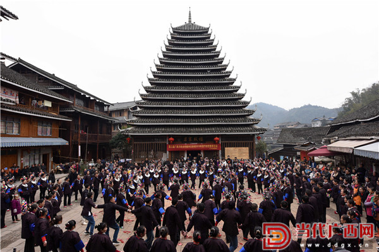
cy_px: 126
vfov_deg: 67.4
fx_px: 189
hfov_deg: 90.0
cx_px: 190
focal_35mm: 18
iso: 400
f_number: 4
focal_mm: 18
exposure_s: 1/1250
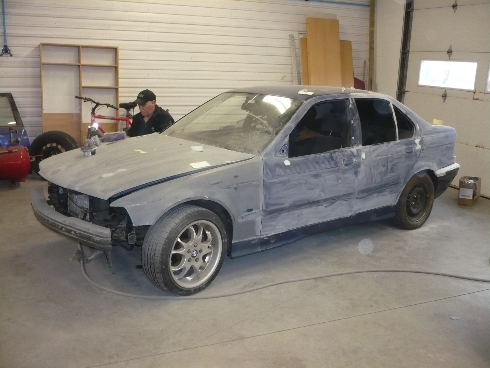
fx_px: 495
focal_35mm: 35
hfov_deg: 52.6
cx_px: 245
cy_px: 184
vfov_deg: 40.7
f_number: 2.8
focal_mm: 5.8
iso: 250
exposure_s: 1/30
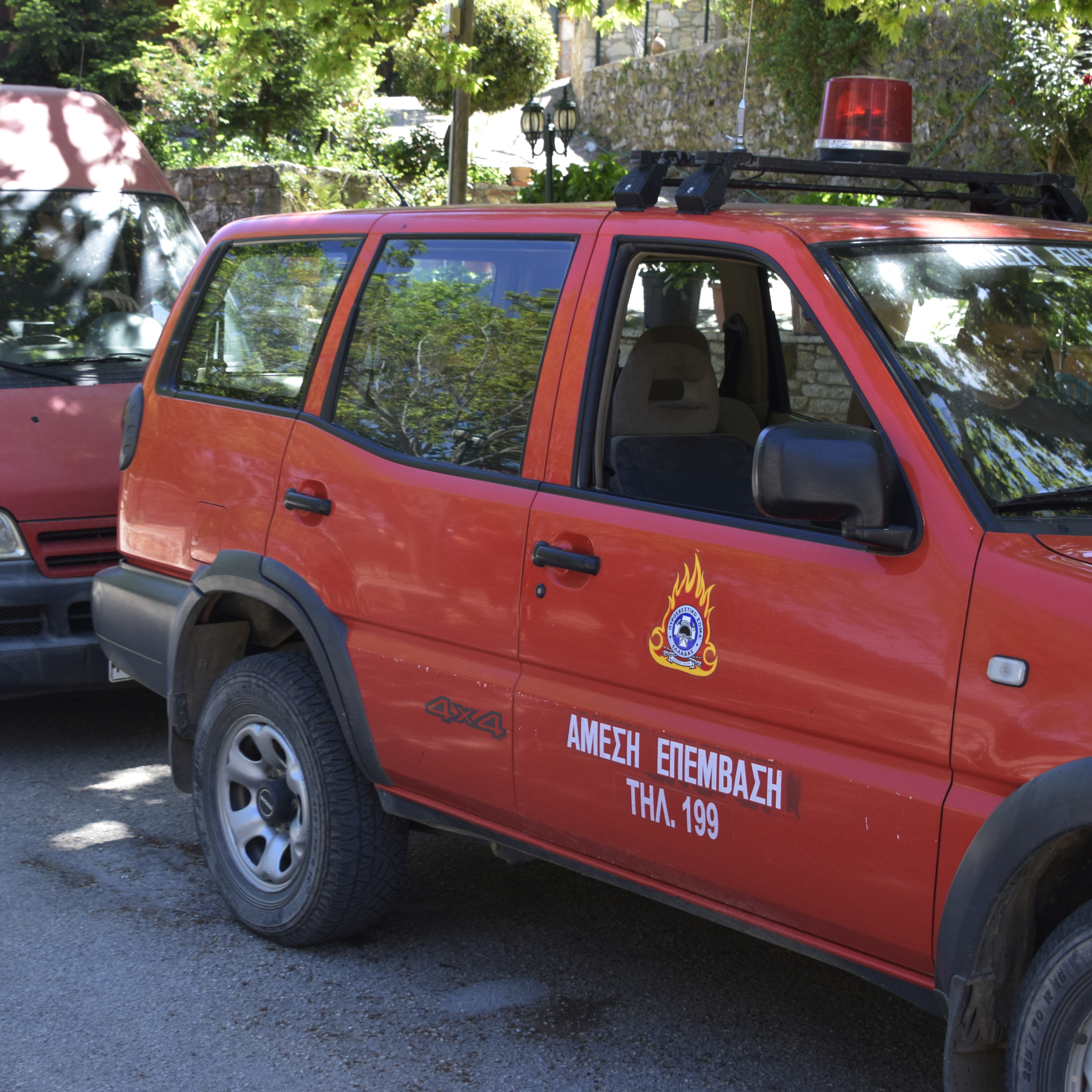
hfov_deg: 27.5
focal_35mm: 62
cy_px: 547
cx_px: 321
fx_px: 2213
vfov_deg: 27.7
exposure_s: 1/250
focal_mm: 32
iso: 1000
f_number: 10
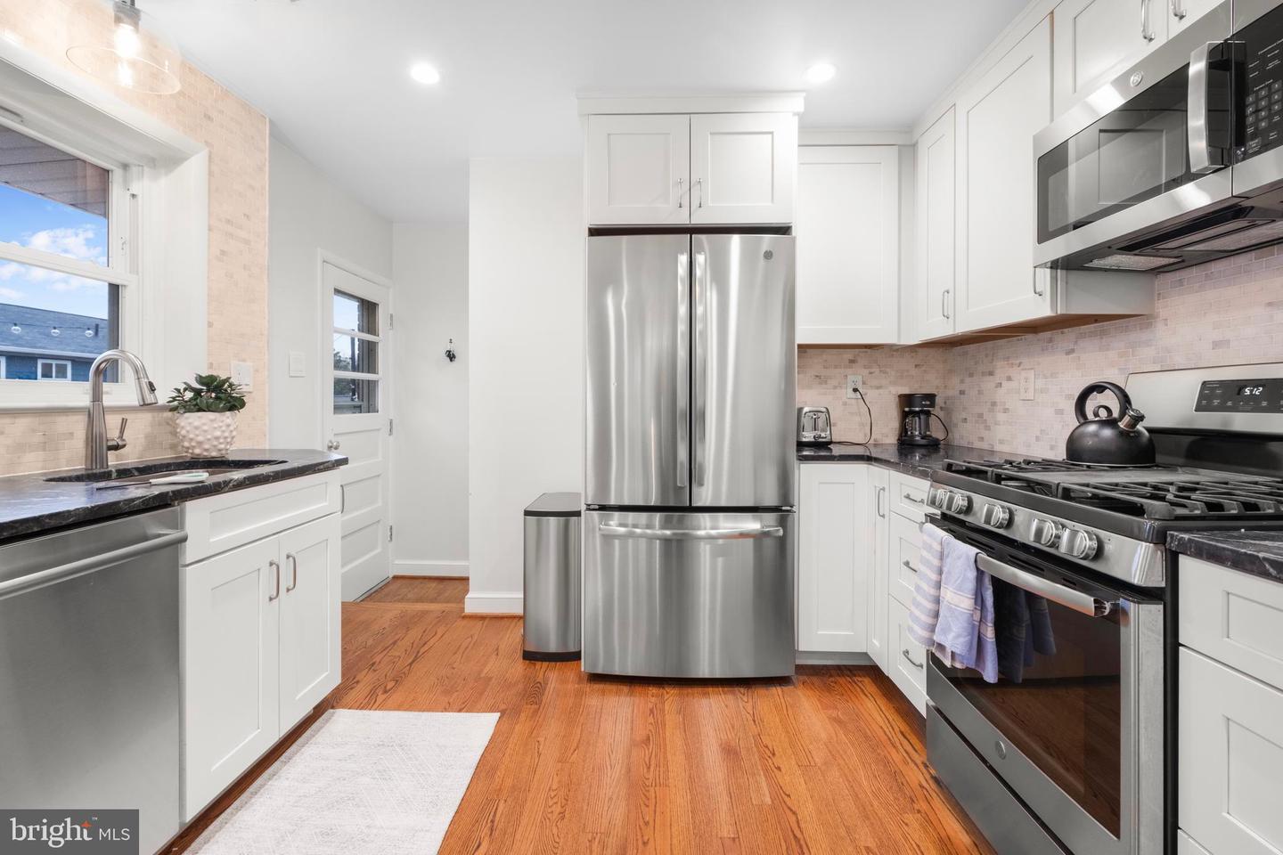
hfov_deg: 100.4
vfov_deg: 77.3
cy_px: 428
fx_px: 535
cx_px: 642
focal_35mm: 15
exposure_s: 1/5
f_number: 8
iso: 320
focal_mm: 10
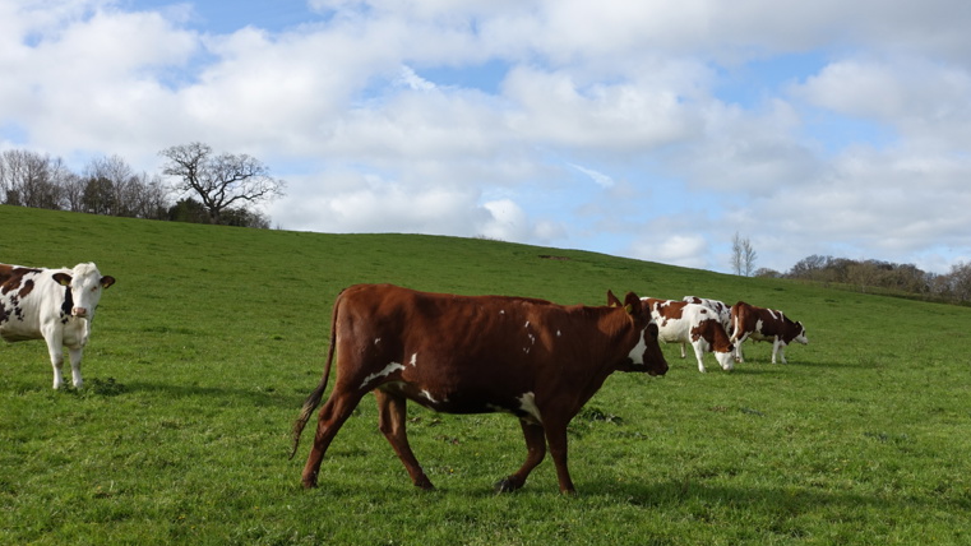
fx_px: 953
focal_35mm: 37
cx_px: 489
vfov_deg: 32.0
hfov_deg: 54.0
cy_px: 295
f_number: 5.6
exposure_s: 1/400
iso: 125
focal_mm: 12.81
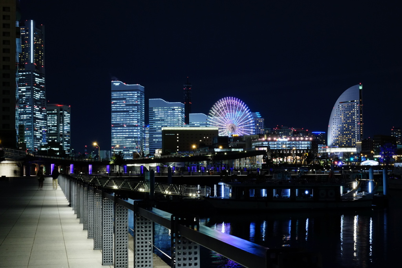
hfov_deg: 35.7
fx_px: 625
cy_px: 134
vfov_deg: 24.2
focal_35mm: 56
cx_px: 201
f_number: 8
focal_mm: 37.4
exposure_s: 1.6
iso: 800
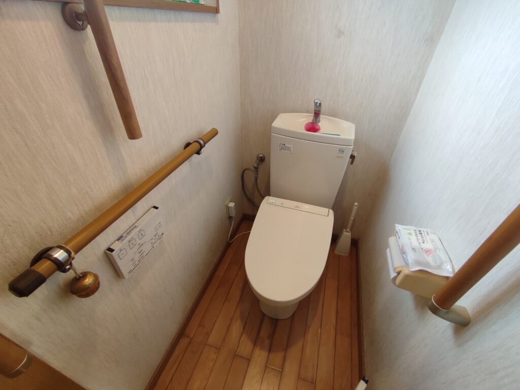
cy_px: 195
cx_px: 260
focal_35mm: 16
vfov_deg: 78.2
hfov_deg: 94.5
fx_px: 240
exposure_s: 1/50
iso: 349
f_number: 2.2
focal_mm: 1.65
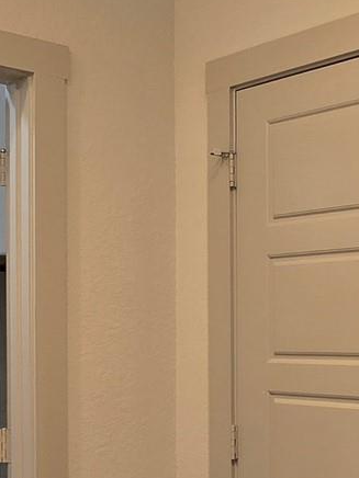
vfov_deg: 31.5
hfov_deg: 23.6
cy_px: 301
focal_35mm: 61
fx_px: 844
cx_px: 298
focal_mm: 2.2
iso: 100
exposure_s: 1/60
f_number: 2.2
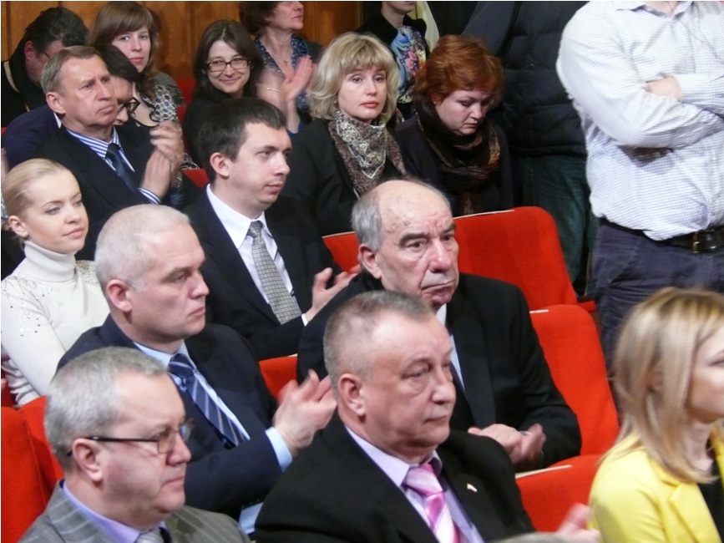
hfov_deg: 5.4
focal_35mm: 370
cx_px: 362
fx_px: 7738
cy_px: 272
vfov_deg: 4.0
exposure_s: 1/20
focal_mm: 78.2
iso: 400
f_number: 3.7
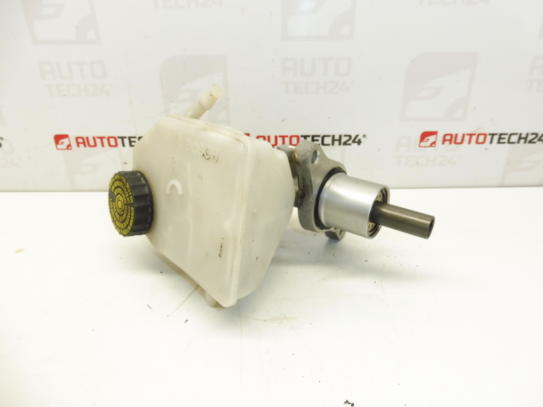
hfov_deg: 71.6
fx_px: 376
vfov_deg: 56.8
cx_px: 272
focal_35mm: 24
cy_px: 204
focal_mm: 4.3
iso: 200
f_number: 3.5
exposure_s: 1/60
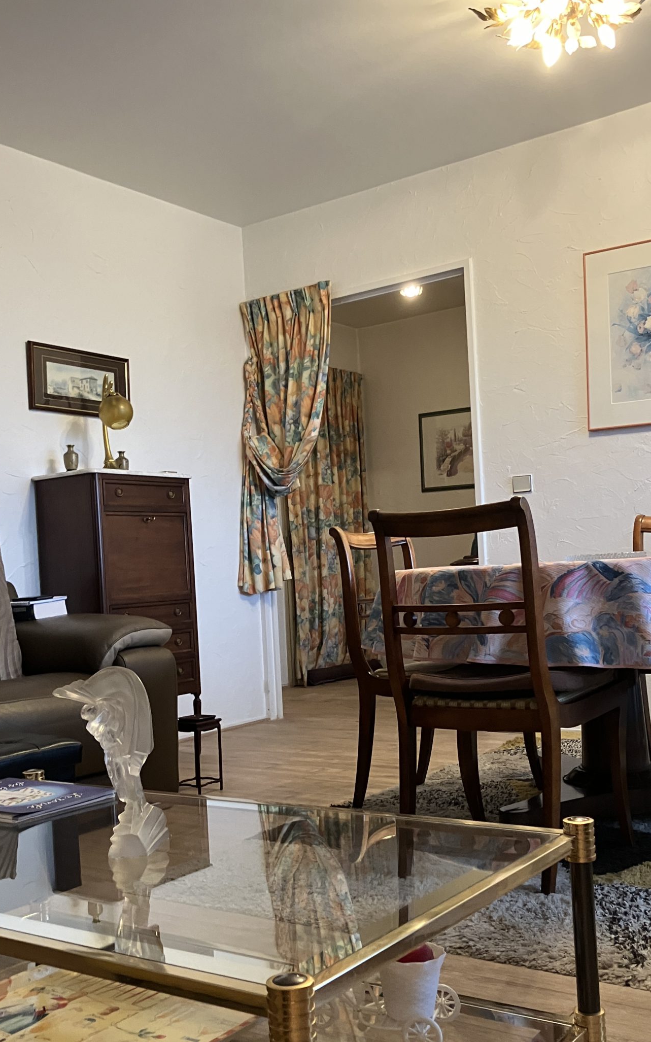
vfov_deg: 52.7
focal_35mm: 37
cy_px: 572
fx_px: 1051
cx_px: 358
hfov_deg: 34.4
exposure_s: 1/50
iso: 160
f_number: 1.8
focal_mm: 3.99
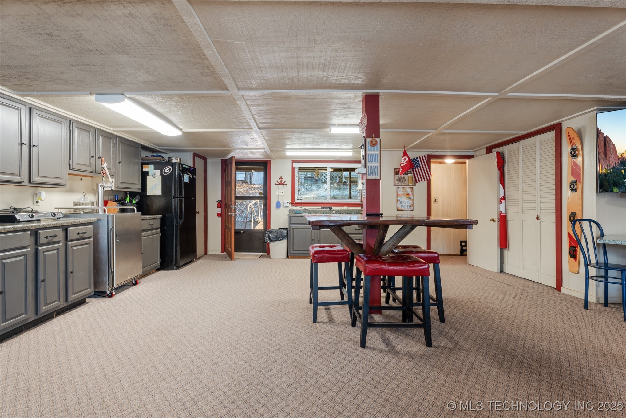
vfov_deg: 73.7
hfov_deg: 96.7
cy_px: 209
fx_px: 278
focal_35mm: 16
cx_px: 313
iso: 200
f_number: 9
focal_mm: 16
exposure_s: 1/1.25
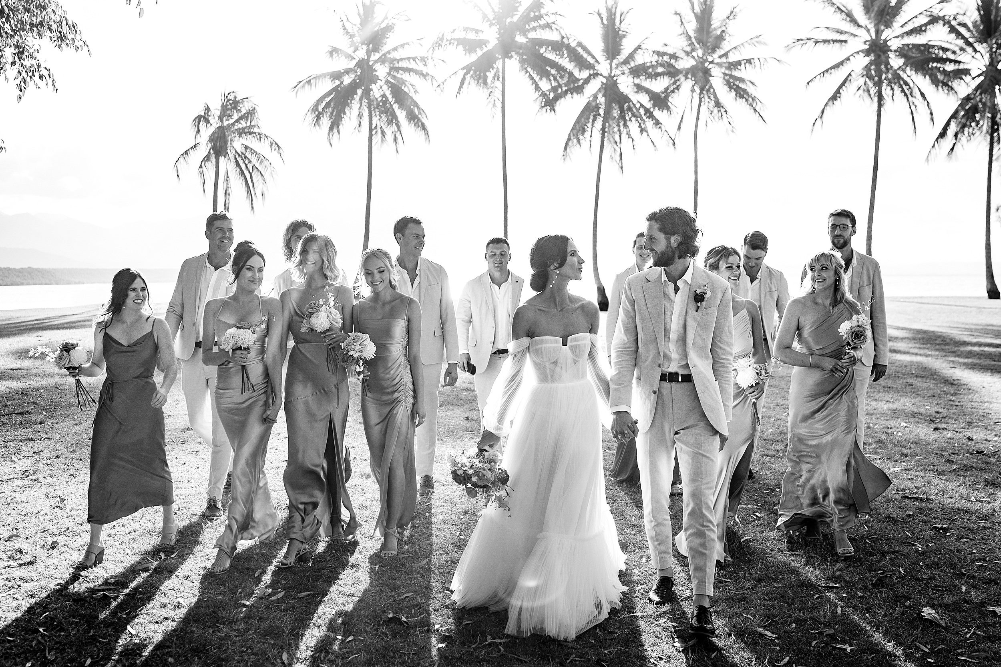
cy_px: 334
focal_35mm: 35
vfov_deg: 37.9
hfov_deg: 54.4
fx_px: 973
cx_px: 500
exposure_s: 1/1250
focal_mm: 35
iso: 320
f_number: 3.5
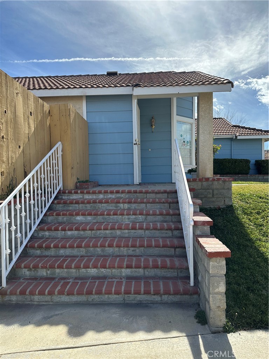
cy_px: 180
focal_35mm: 24
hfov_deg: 56.8
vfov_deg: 71.6
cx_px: 134
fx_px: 249
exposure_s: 1/4348
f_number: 1.78
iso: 80
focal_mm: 6.86
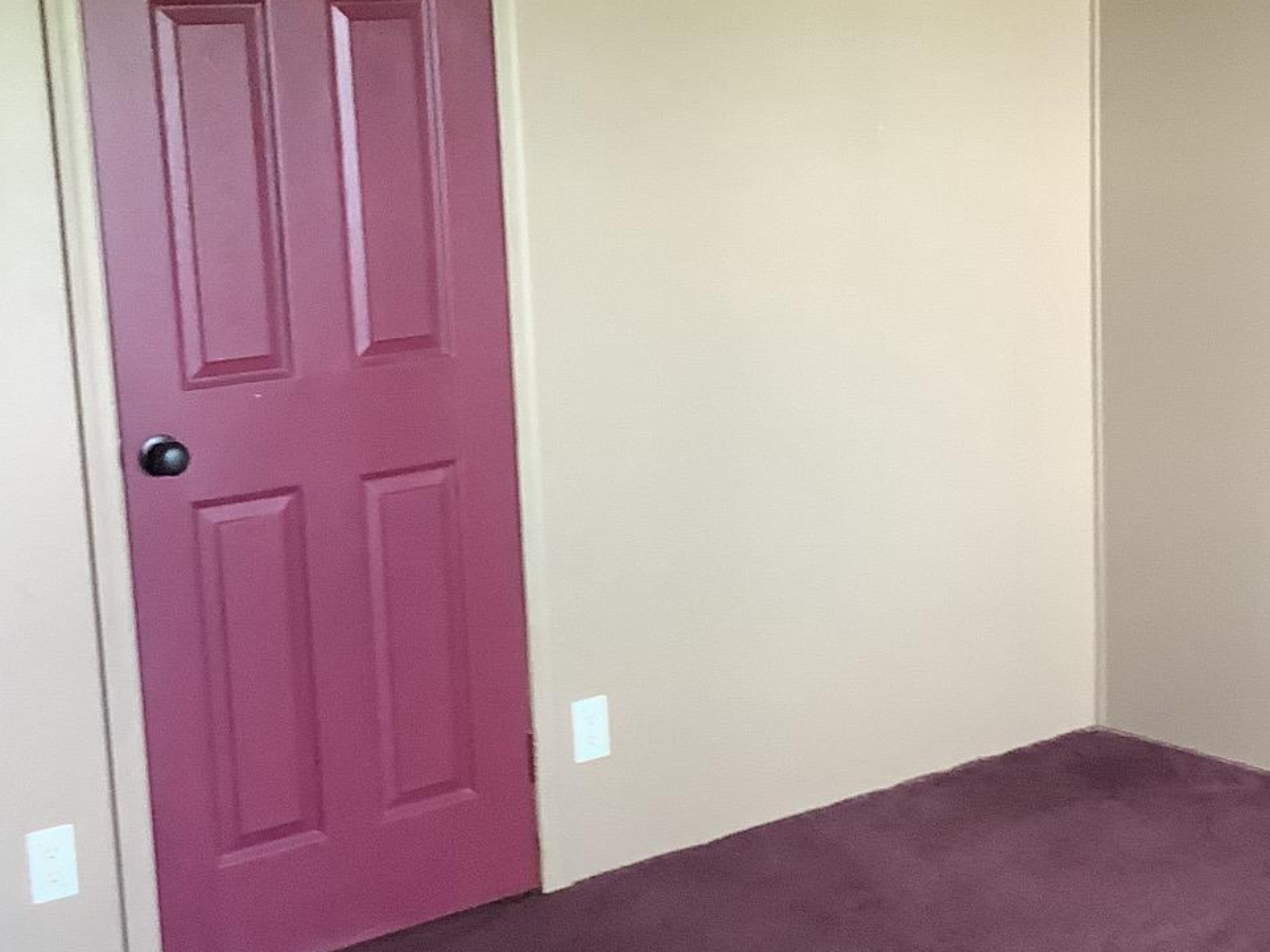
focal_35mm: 66
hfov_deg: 29.2
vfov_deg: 22.2
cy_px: 481
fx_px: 2421
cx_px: 858
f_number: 2.4
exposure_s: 1/40
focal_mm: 3.3
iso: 320
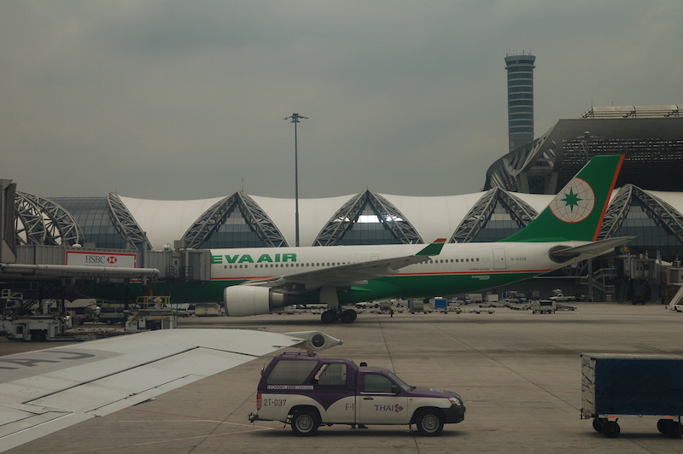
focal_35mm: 75
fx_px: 1422
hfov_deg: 27.0
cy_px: 227
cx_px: 342
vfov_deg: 18.2
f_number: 5.6
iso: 200
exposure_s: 1/1250
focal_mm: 50
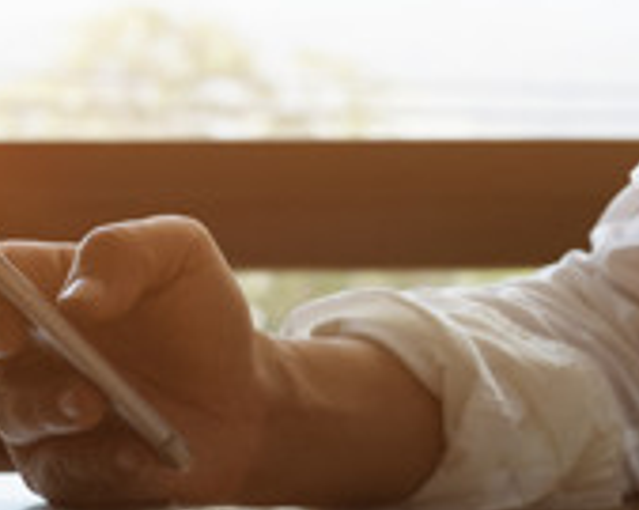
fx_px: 2495
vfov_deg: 11.7
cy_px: 312
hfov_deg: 14.5
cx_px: 161
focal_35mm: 132
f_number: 3.6
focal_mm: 25.4
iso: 400
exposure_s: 1/350
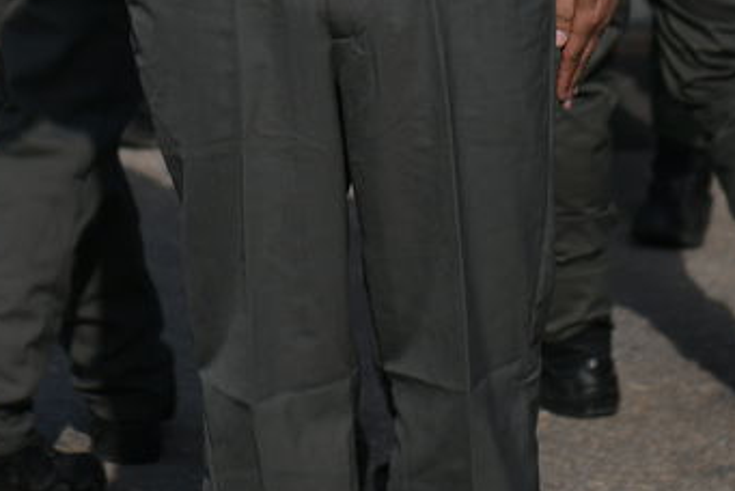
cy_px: -287
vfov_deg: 4.8
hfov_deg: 7.2
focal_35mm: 287
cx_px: 203
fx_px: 5864
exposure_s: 1/3200
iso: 125
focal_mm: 70
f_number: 3.2
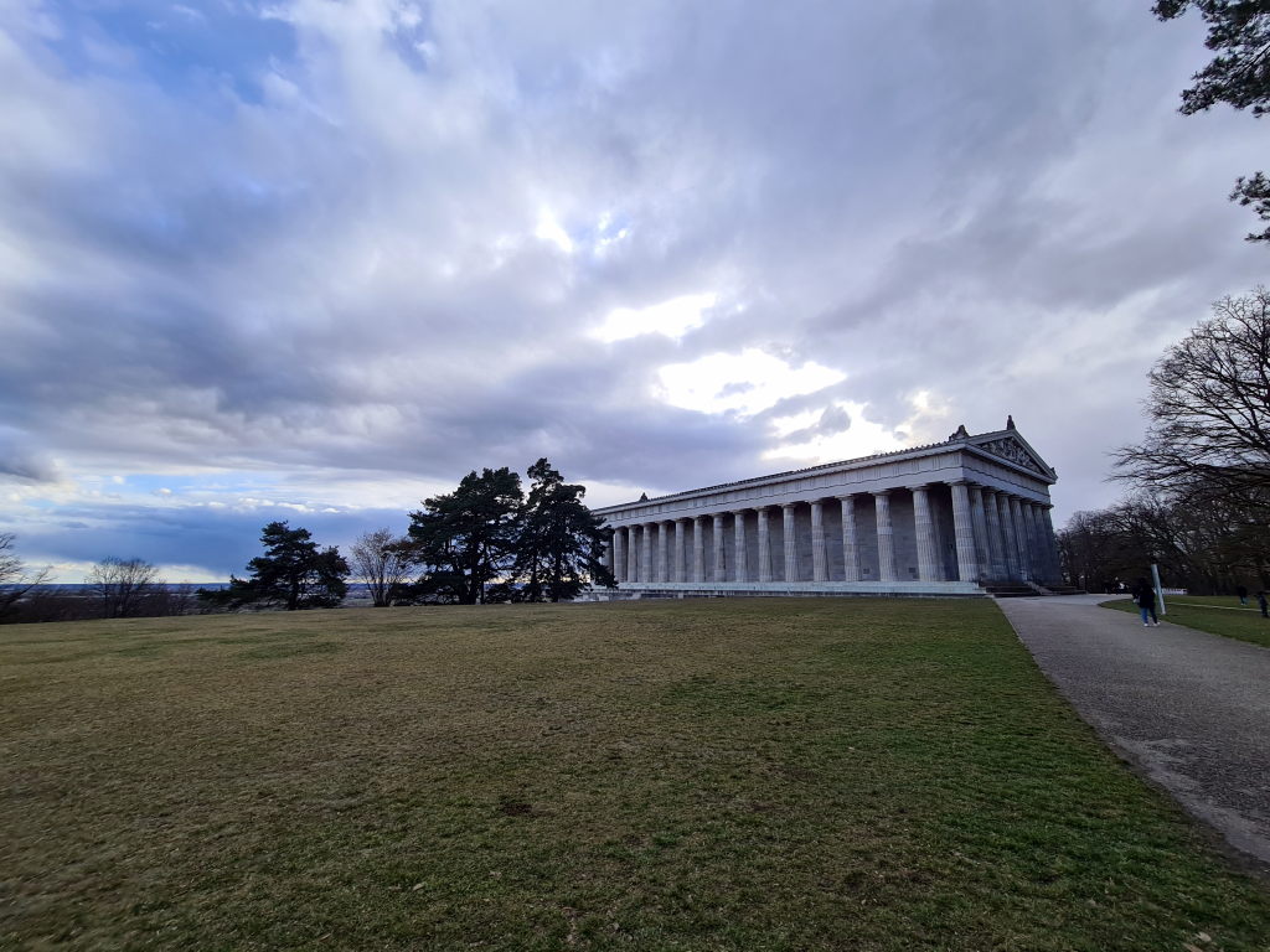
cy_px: 476
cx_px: 635
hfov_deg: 106.2
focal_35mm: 13
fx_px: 477
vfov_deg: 89.9
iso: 64
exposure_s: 1/842
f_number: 2.2
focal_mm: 2.2
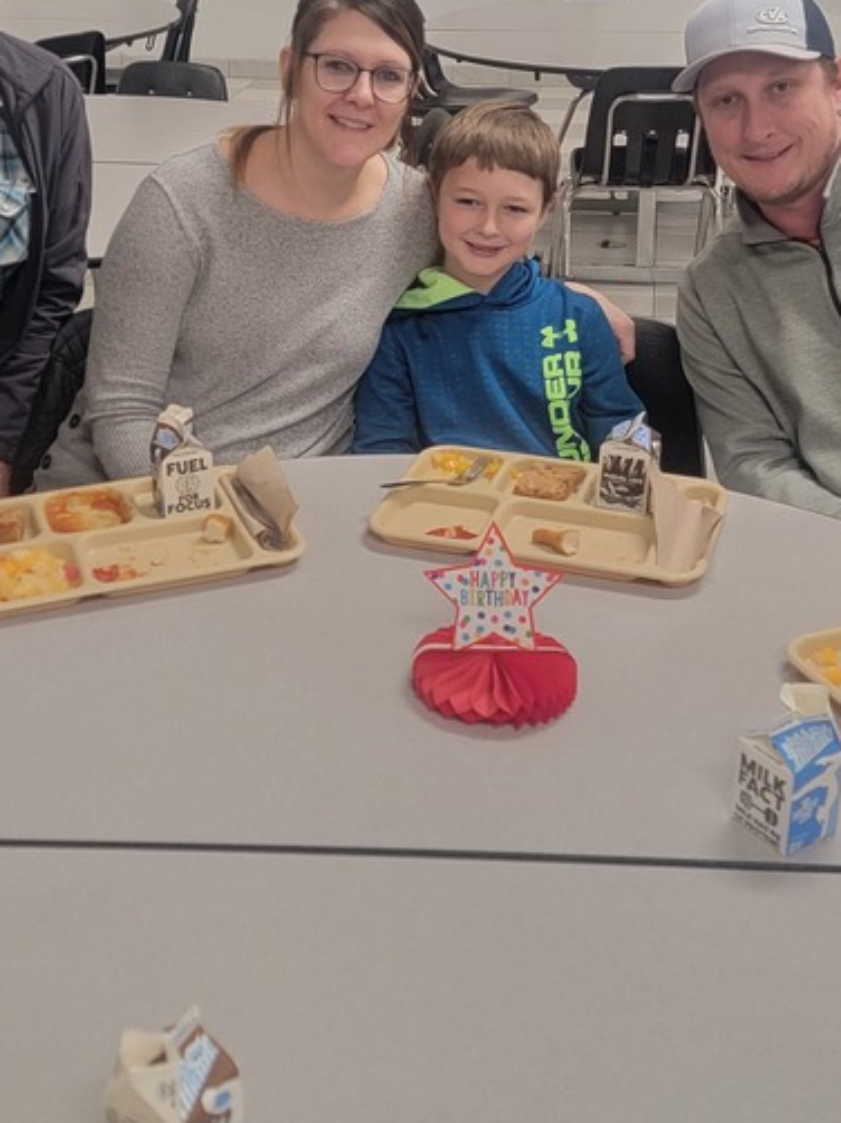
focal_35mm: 49
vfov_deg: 38.3
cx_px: 371
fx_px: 1589
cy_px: 342
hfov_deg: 29.6
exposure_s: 1/120
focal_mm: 6.7
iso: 250
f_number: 1.8
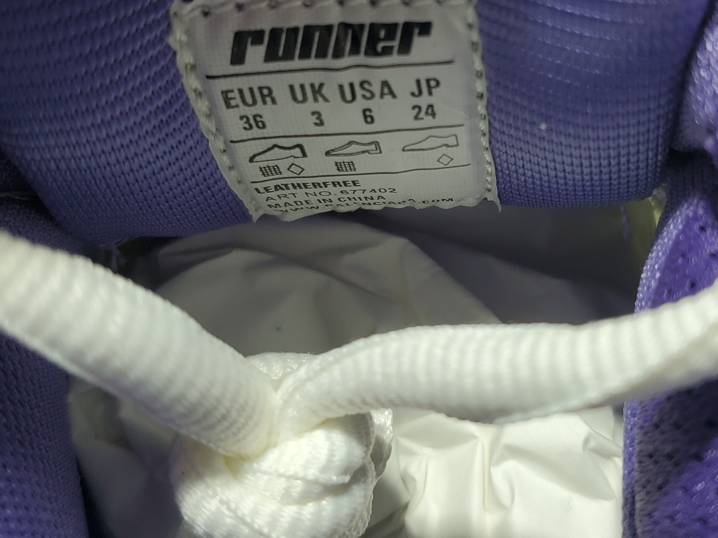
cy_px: 186
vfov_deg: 32.0
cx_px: 469
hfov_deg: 41.6
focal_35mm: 45
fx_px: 933
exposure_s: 1/265
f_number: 1.5
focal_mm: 4.3
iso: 50
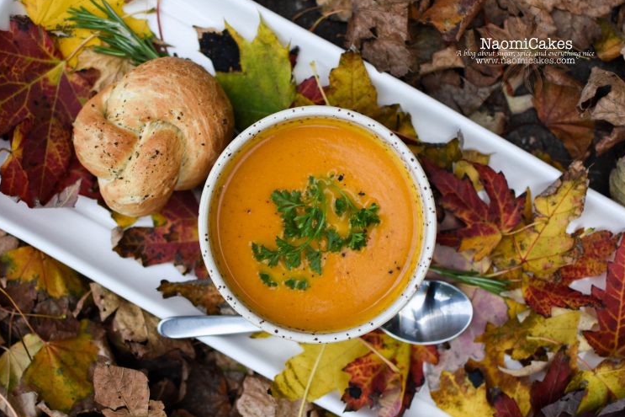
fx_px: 1104
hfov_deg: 31.5
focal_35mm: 64
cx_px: 253
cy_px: 203
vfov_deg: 21.4
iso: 320
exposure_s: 1/160
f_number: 2
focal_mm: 35
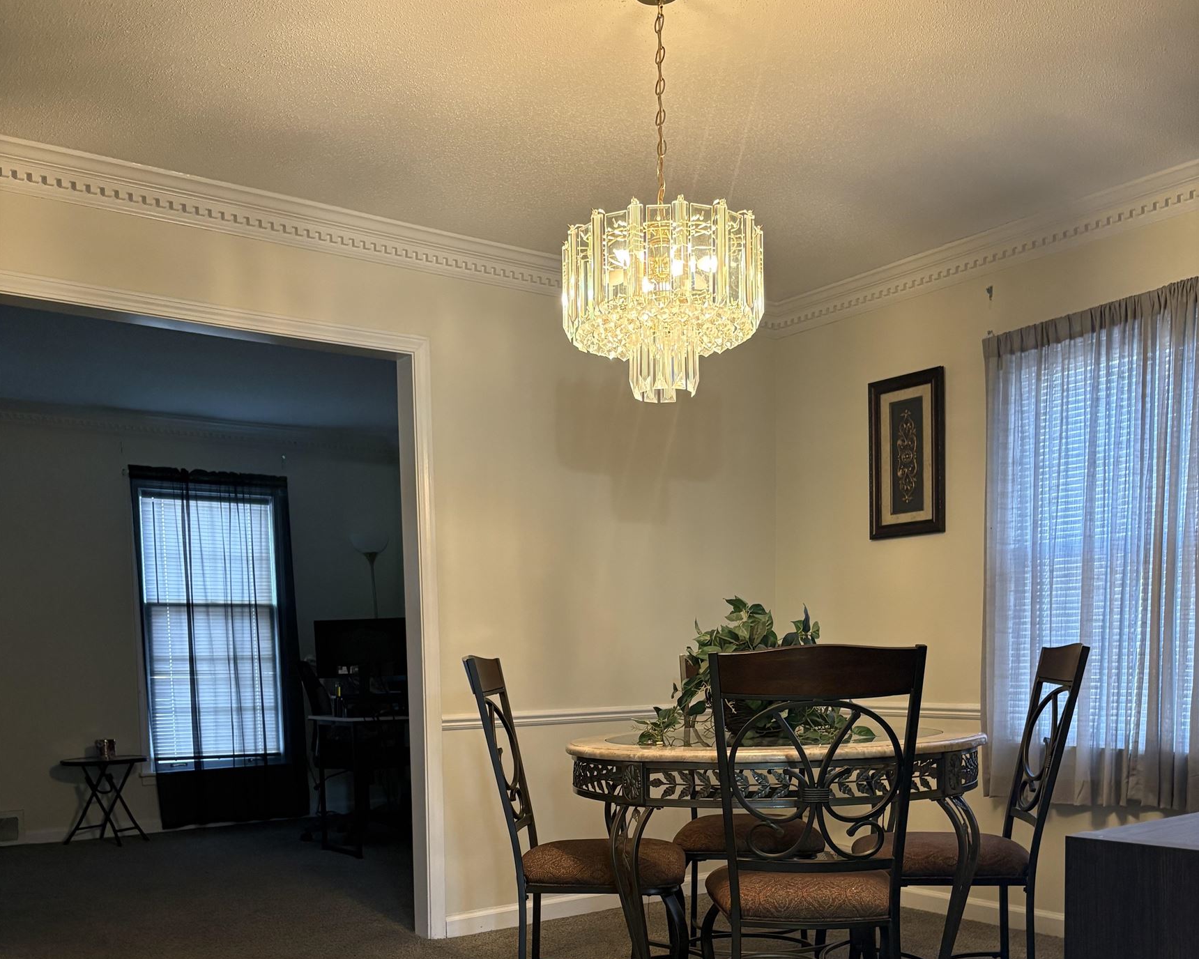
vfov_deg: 41.8
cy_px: 743
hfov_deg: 52.8
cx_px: 599
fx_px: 1207
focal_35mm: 34
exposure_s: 1/60
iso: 250
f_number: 1.6
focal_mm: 5.96
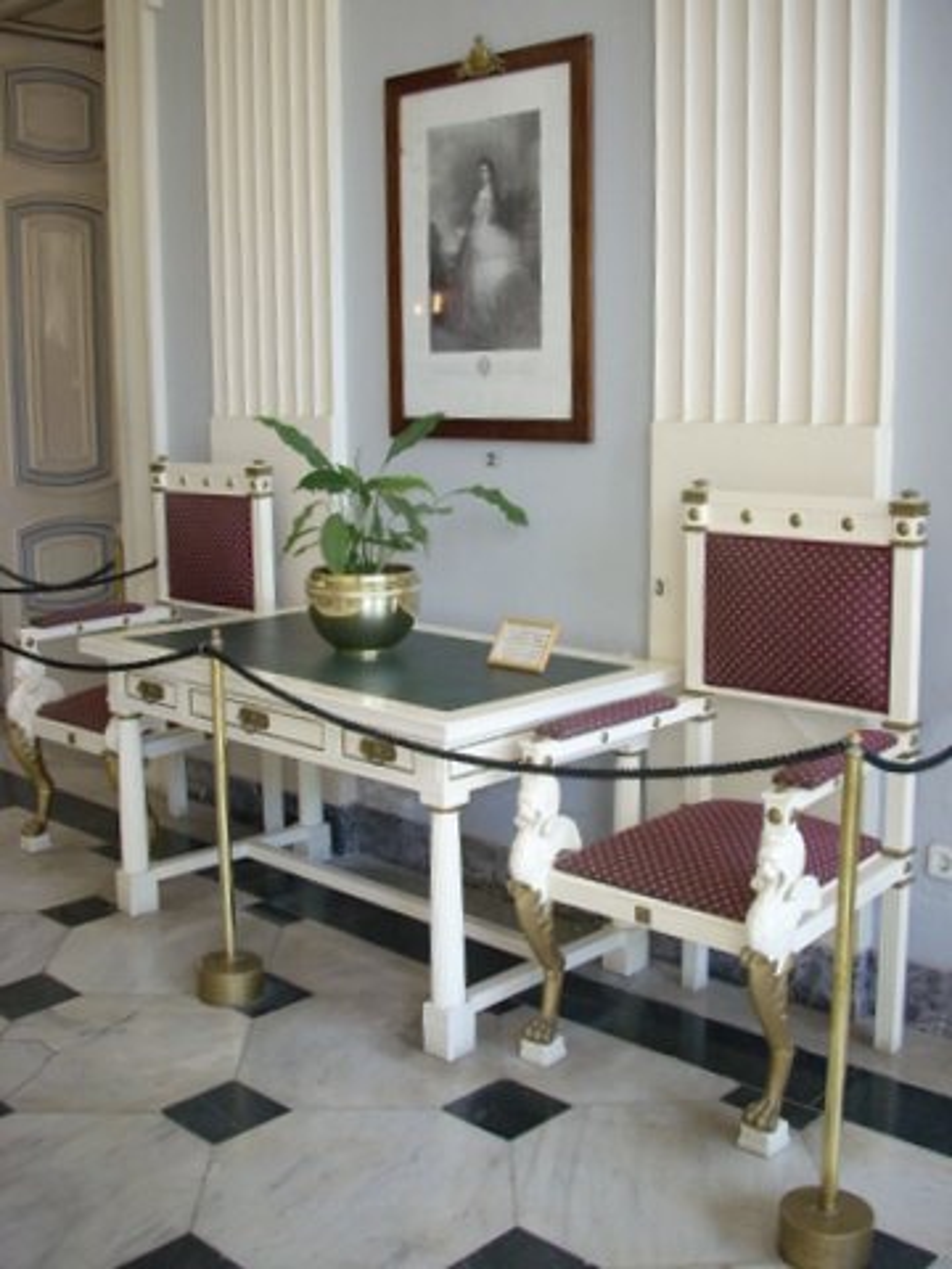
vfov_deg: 50.1
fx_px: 1357
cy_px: 634
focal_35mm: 37
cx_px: 476
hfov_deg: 38.7
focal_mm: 6.2
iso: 227
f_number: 2.8
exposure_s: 1/30
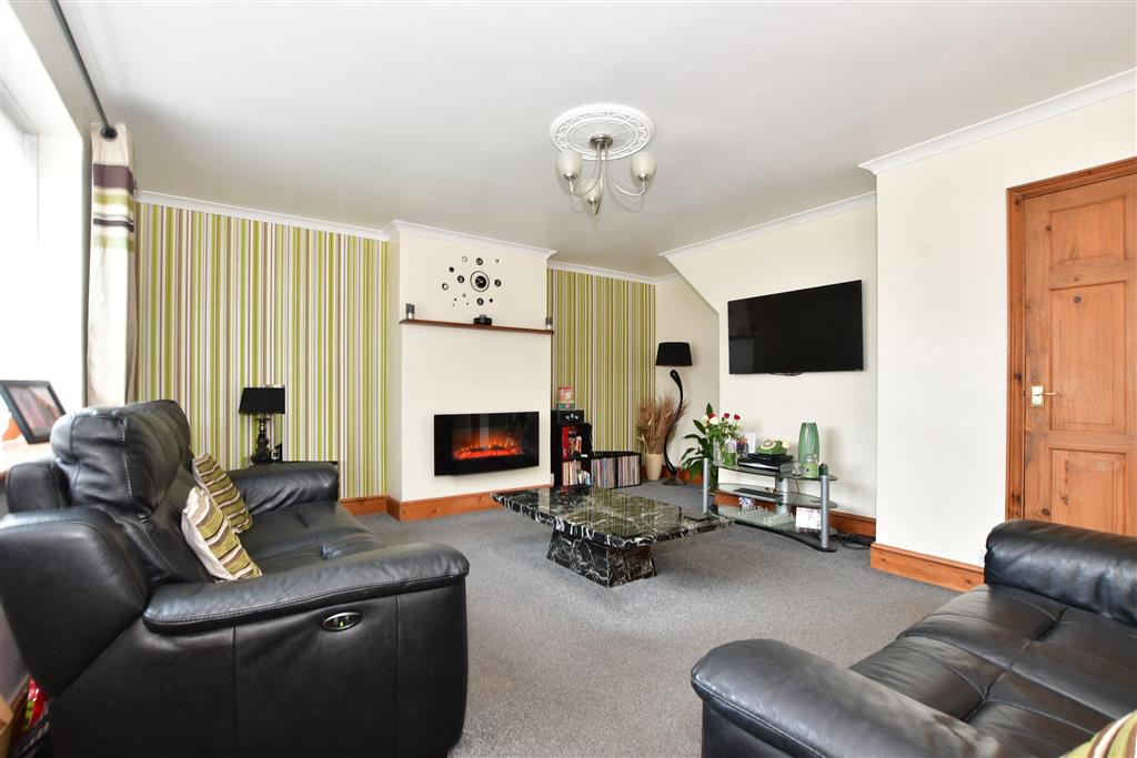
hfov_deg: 100.4
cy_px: 379
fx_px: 474
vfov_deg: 77.3
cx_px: 568
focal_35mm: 15
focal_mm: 10
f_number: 7.1
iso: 400
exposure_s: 1/2.5
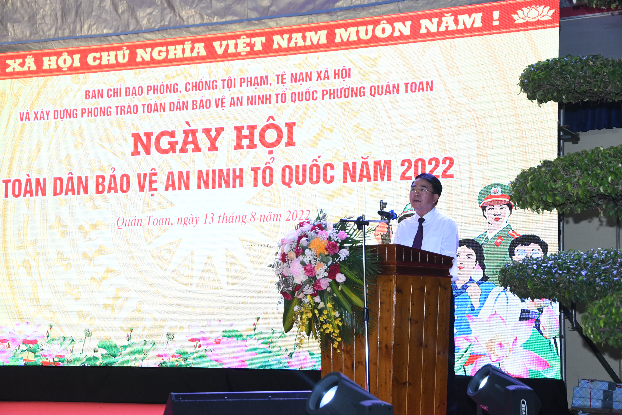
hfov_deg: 27.0
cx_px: 311
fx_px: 1296
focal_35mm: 75
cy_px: 208
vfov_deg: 18.2
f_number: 5
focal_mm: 50
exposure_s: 1/200
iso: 2000
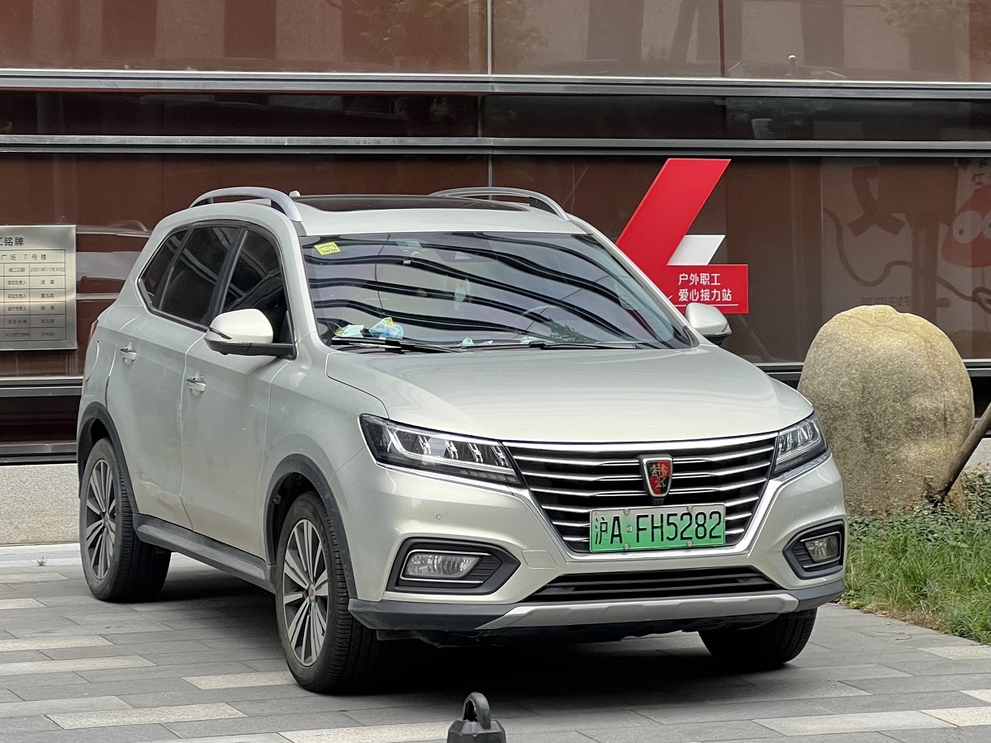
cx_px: 496
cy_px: 372
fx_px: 2204
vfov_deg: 19.1
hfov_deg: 25.3
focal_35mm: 77
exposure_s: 1/99
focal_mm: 9
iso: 40
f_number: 2.8
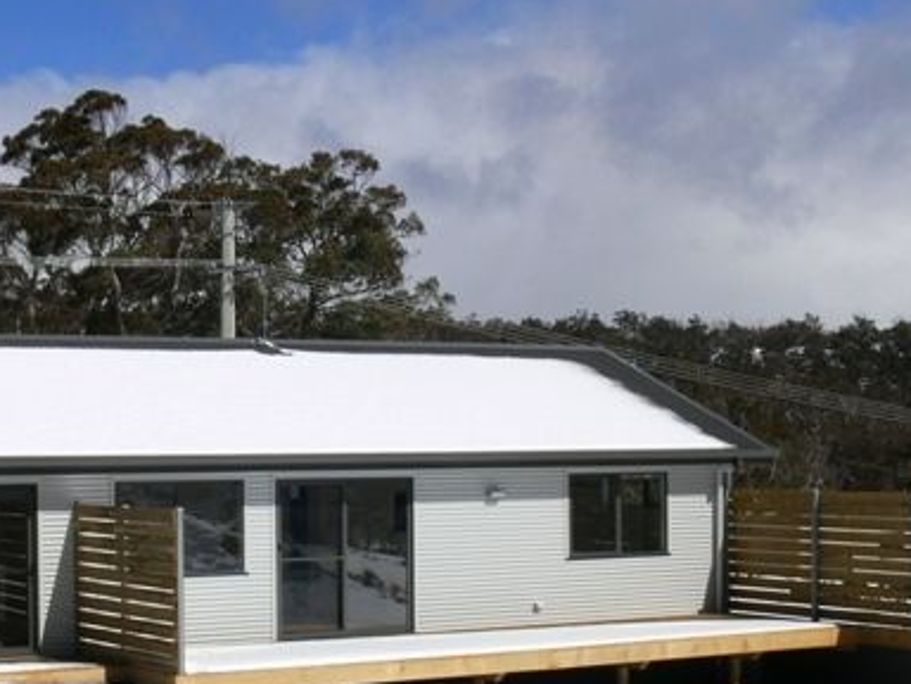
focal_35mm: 73
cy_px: 492
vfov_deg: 20.1
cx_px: 292
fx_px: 1921
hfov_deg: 26.5
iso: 80
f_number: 7.1
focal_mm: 7.4
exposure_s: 1/400
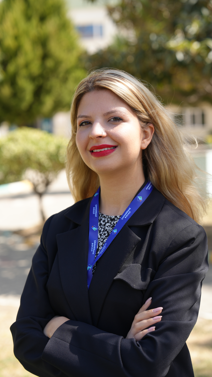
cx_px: 100
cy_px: 187
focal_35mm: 74
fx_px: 740
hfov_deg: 16.3
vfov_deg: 28.6
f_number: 4
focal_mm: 70
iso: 100
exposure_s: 1/320
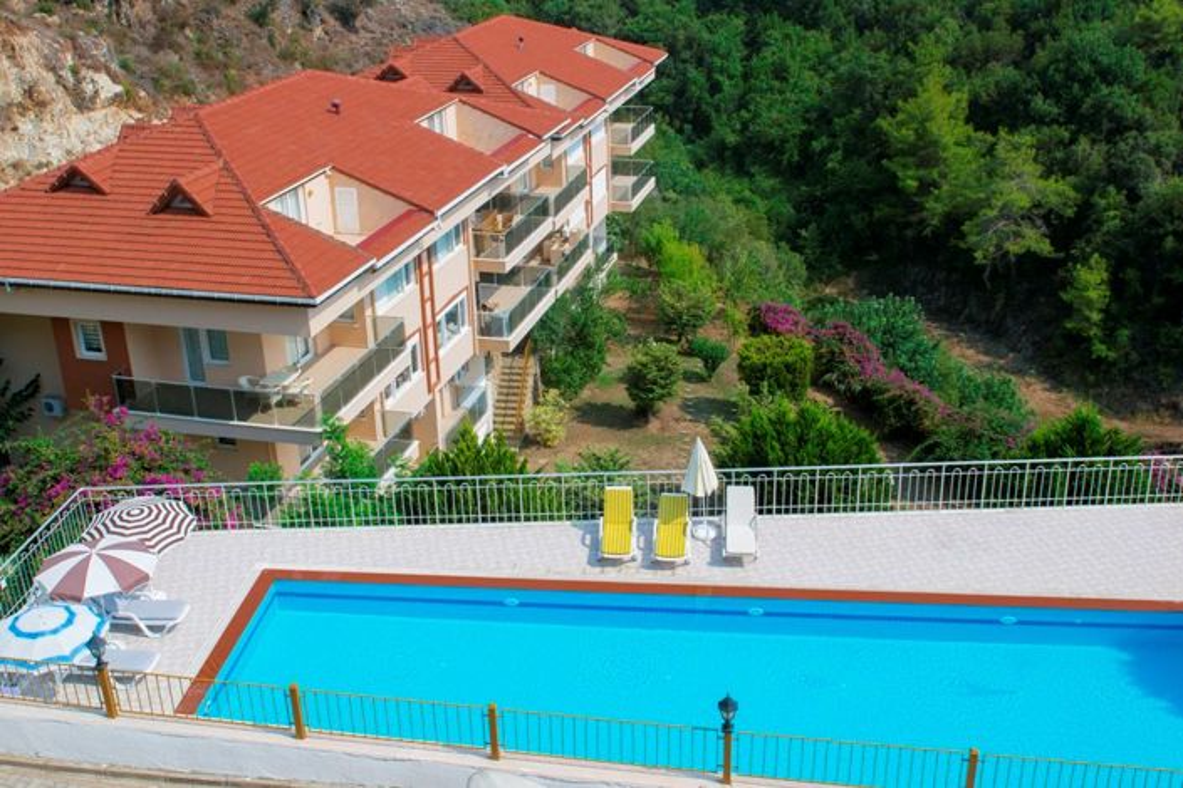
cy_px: 394
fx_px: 1183
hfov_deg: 53.1
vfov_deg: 36.9
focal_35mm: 36
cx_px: 592
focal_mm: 24
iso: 200
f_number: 10
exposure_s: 1/800
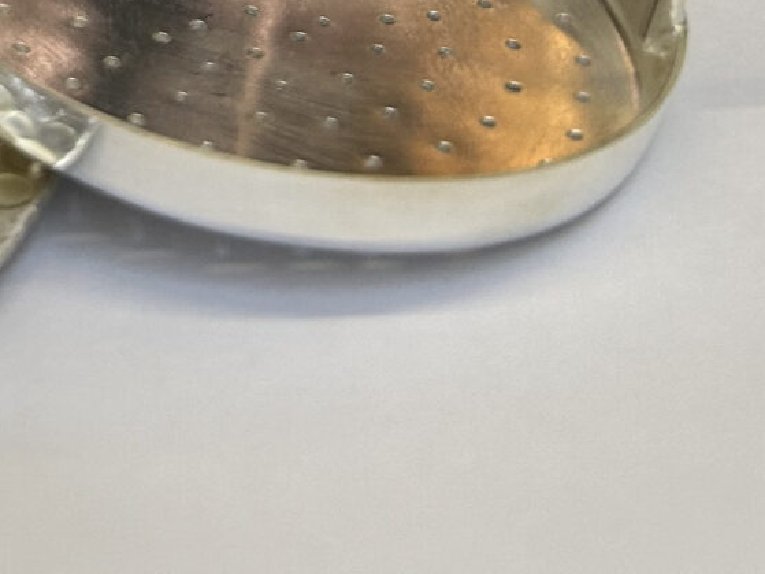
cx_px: -229
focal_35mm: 119
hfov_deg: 15.7
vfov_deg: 9.9
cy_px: -1059
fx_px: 2629
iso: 40
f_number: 1.5
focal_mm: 5.7
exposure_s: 1/100
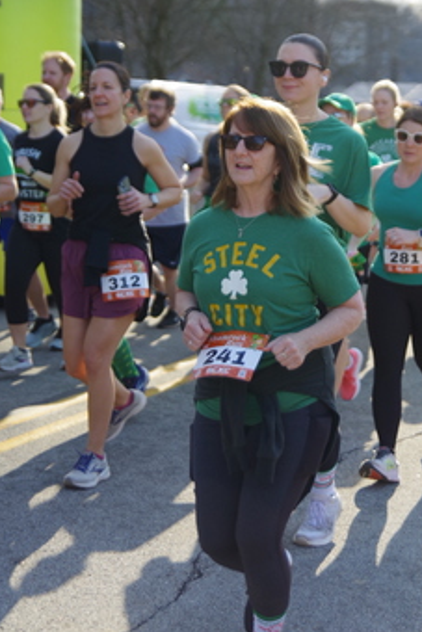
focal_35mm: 81
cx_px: 304
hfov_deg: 16.8
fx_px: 1423
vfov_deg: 24.9
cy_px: 210
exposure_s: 1/800
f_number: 2.8
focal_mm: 50
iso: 200
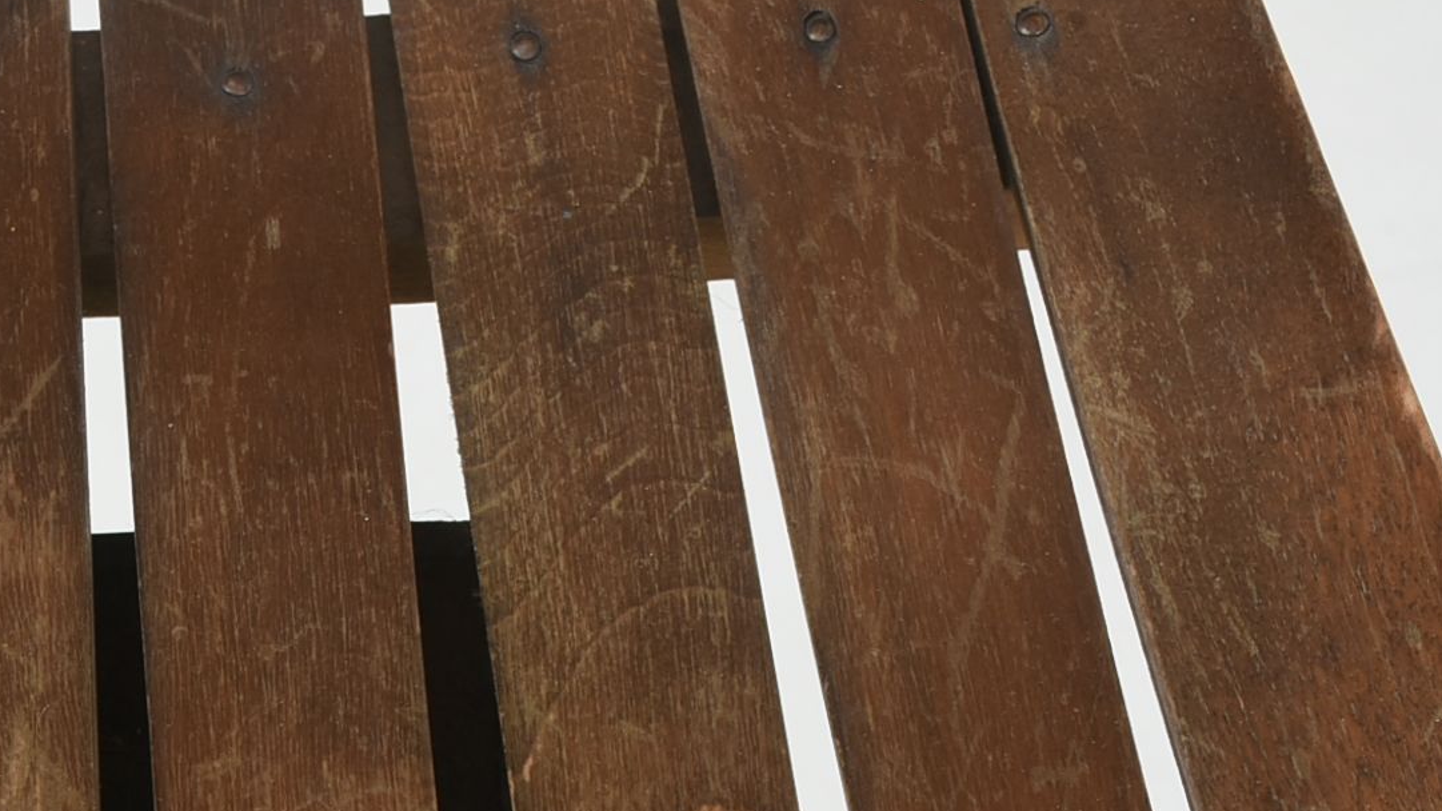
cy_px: 1172
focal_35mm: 148
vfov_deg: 8.1
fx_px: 5659
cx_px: -24
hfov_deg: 14.3
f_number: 9
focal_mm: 34
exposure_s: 1/160
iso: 200
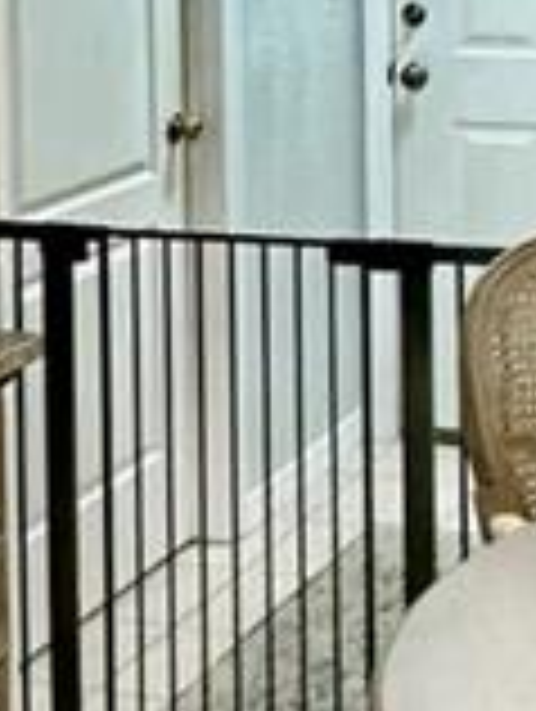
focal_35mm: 106
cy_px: -184
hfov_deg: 13.8
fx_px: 2183
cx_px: 550
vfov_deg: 17.5
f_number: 2.2
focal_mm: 2.22
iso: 200
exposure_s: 1/60
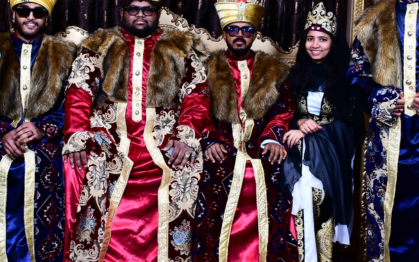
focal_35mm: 54
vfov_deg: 23.8
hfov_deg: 37.4
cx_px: 168
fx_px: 617
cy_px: 71
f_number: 5
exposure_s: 1/60.2
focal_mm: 23
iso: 200
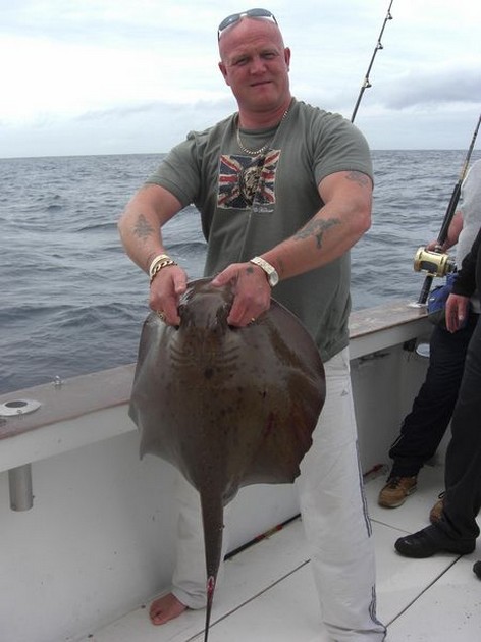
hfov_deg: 37.7
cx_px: 240
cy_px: 321
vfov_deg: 49.0
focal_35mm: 38
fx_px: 705
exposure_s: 1/640
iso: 80
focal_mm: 7.9
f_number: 4
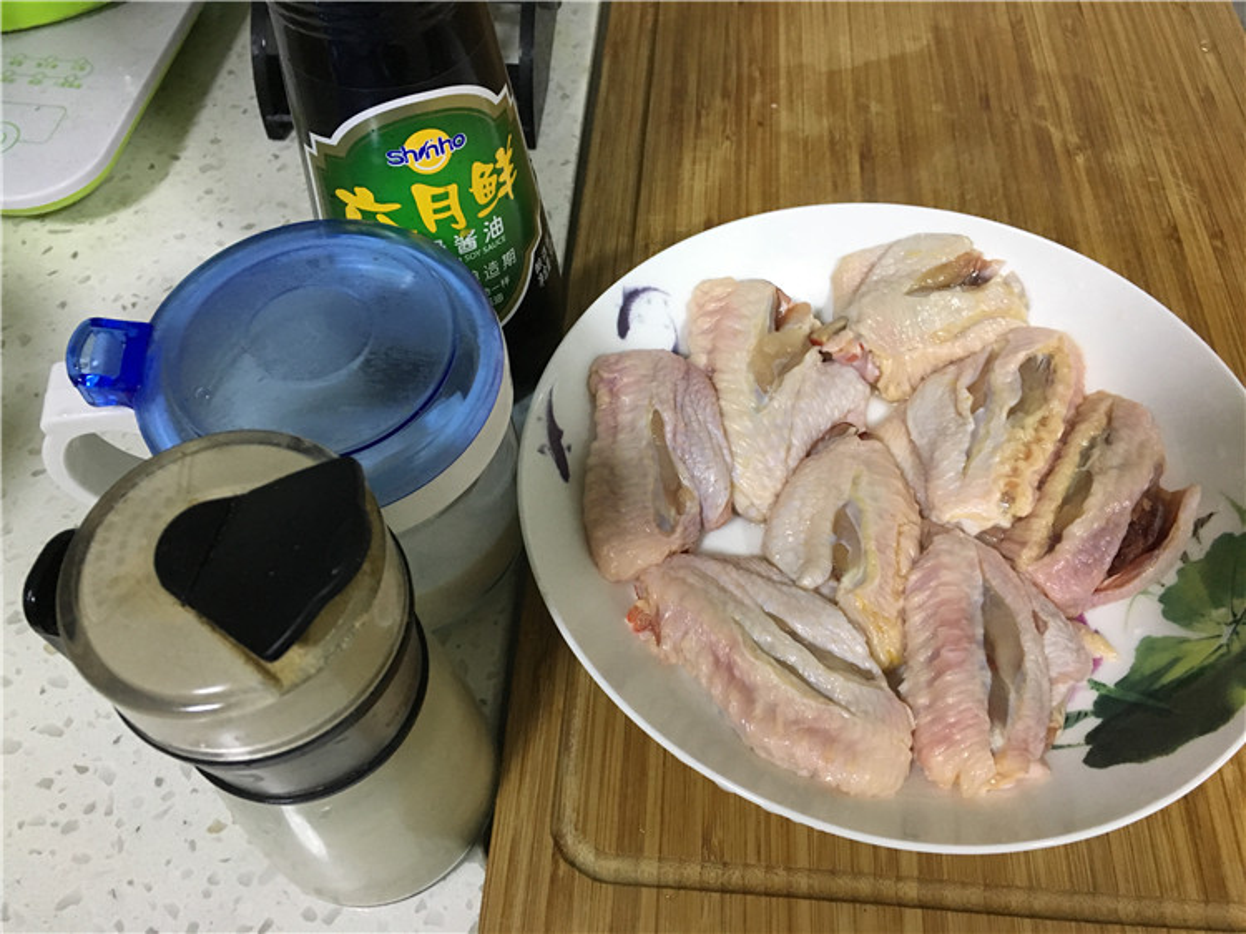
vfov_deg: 48.2
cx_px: 623
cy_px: 467
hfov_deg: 61.7
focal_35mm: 29
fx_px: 1044
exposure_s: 1/17
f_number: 2.2
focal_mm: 4.15
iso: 200
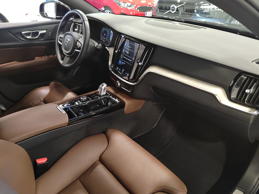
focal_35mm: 26
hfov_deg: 67.3
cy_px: 97
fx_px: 195
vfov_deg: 53.1
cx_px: 130
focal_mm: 5.52
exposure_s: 1/50
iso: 4400
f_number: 1.9
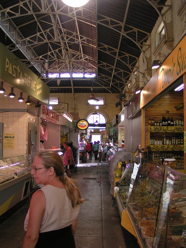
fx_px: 272
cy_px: 124
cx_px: 93
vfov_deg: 49.0
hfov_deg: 37.7
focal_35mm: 38
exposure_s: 1/40
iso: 50
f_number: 2.8
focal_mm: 5.8
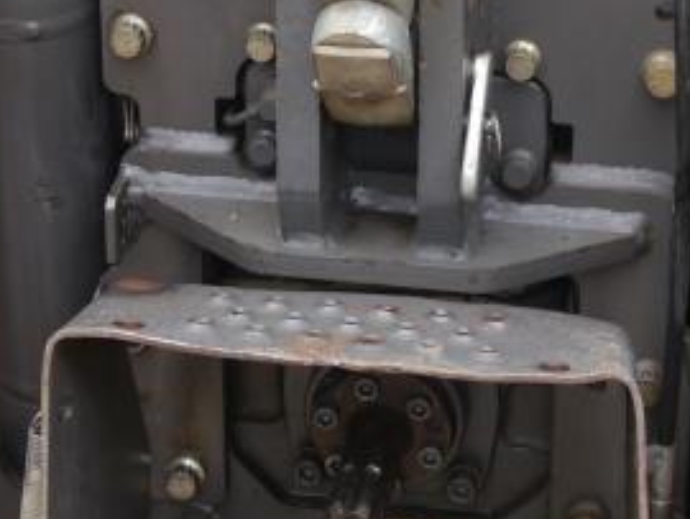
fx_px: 2115
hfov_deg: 18.5
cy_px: -105
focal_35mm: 106
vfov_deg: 13.6
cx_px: 263
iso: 160
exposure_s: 1/125
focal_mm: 14
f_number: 4.5
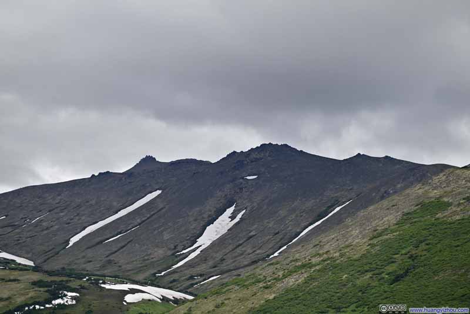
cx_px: 235
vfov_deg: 11.4
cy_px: 157
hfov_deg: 17.1
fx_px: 1567
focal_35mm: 120
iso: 100
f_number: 5
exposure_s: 1/640
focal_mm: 120
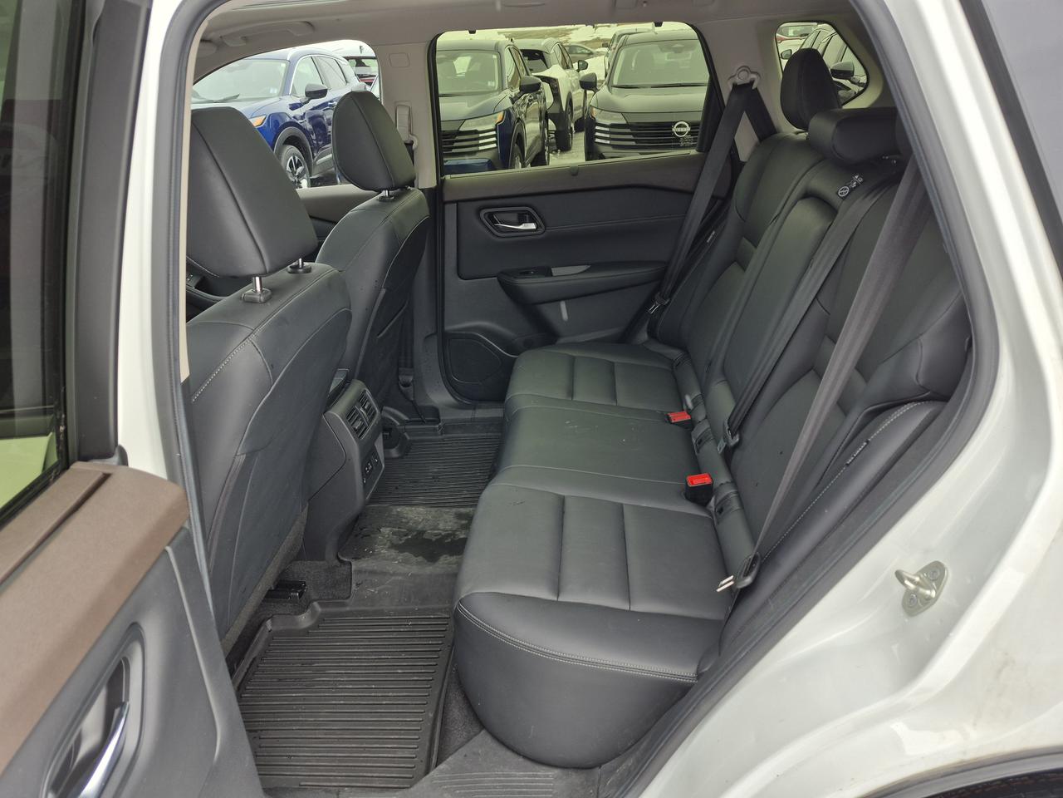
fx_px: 706
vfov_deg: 58.9
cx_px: 532
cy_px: 399
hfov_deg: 73.9
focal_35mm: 23
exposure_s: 1/180
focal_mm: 5.4
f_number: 1.8
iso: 32
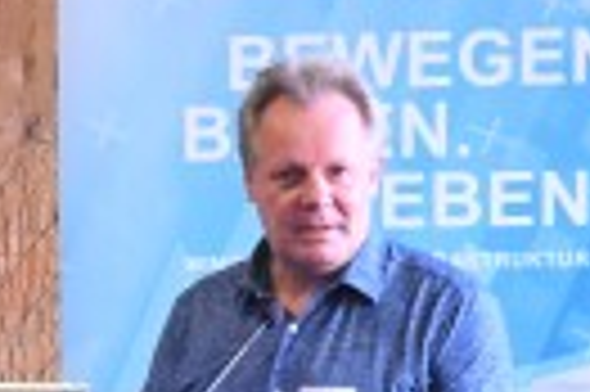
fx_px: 8266
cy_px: 561
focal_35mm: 505
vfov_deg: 2.7
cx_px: -459
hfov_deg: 4.1
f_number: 4
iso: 4000
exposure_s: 1/200
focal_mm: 65
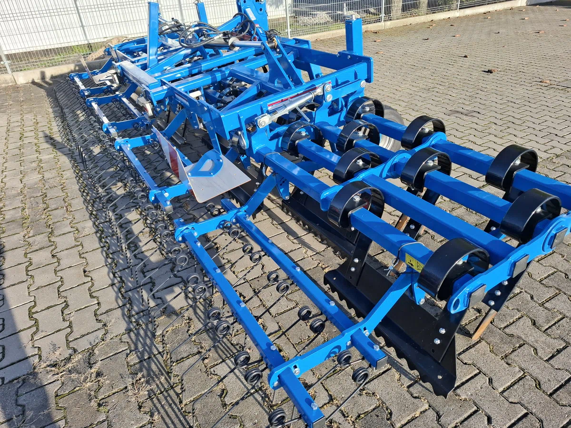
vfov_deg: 58.9
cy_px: 214
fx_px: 379
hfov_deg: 73.9
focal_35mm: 23
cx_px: 286
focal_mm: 5.54
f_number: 1.8
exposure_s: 1/901
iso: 50
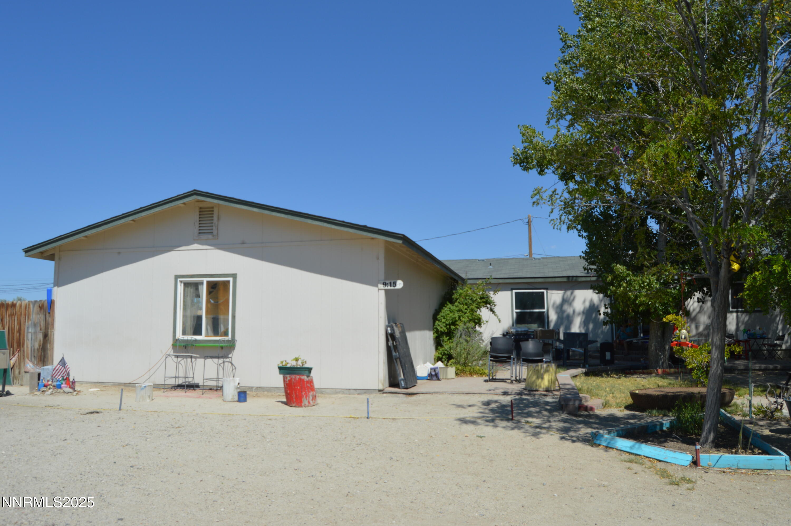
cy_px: 263
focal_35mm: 27
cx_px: 396
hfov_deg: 67.4
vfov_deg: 47.8
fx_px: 593
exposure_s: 1/320
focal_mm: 18
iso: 100
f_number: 9
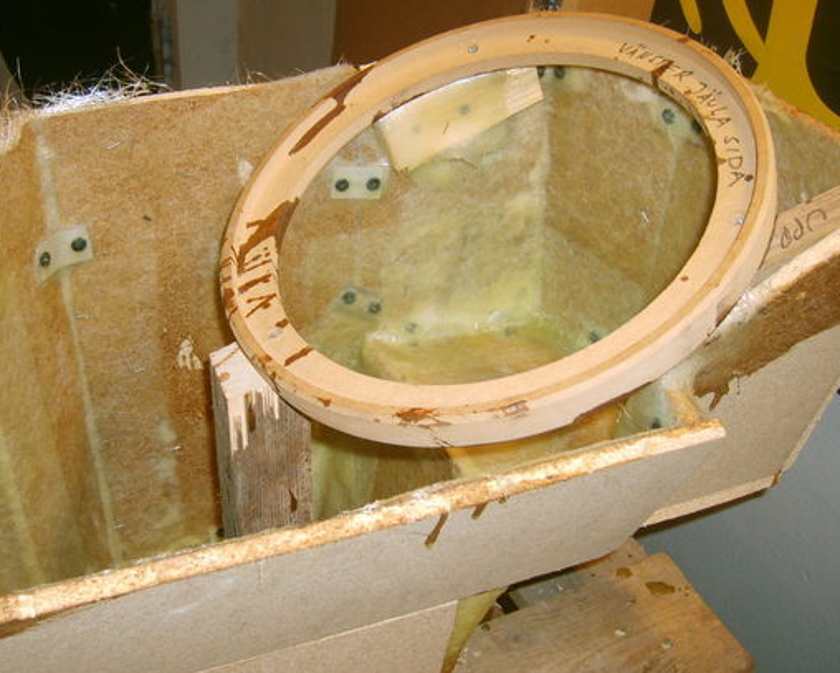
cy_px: 319
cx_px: 362
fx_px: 1070
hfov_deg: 42.8
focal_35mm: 43
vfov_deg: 34.9
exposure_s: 1/30
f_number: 2.8
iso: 100
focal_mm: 5.8
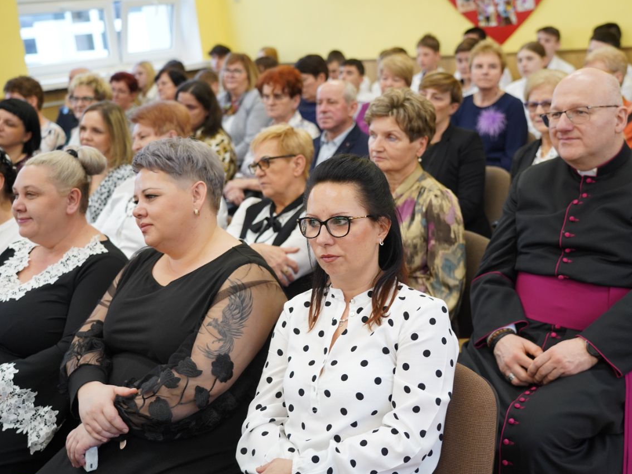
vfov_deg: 27.5
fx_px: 968
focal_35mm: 53
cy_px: 238
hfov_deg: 36.1
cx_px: 362
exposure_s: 1/125
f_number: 4
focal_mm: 48
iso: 1600
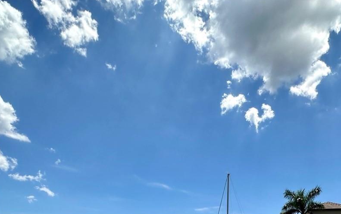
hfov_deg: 62.6
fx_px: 279
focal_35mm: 30
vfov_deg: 33.7
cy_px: 258
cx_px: 197
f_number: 2.2
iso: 50
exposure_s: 1/3040
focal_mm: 2.22
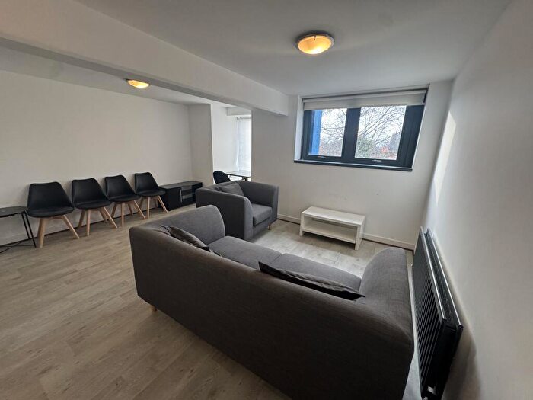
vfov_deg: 85.7
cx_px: 266
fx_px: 216
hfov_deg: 102.1
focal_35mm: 14
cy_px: 200
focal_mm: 2.22
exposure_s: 1/100
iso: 250
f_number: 2.2
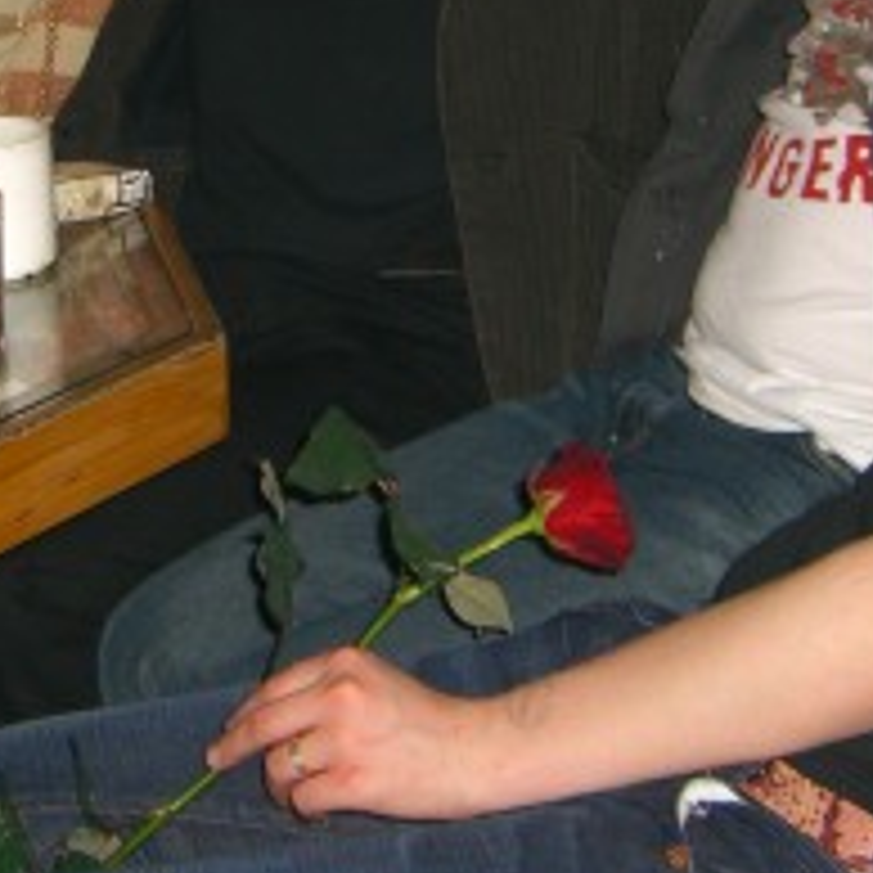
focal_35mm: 104
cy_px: 14
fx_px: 2967
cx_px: 238
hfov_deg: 16.7
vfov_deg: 16.4
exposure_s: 1/60
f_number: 2.8
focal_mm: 7.9
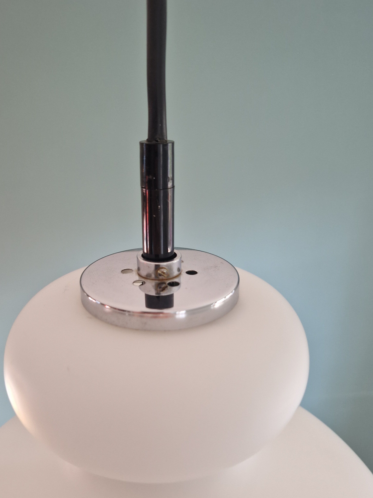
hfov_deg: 49.6
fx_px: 402
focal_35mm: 28
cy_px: 271
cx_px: 165
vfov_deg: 63.3
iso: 50
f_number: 1.8
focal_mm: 5.4
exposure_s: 1/100
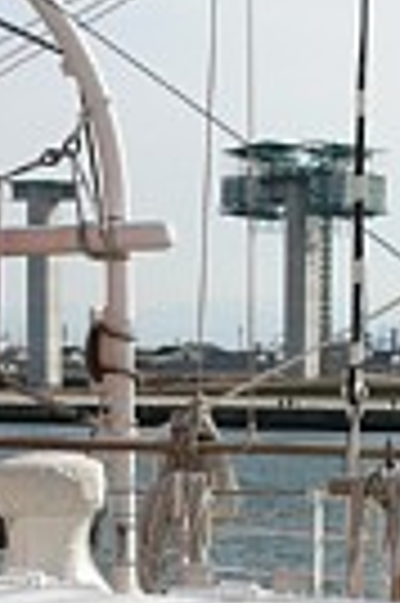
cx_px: 166
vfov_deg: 18.3
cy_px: 616
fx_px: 1821
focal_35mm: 109
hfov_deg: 12.5
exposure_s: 1/400
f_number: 6.3
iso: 80
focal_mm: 7.4
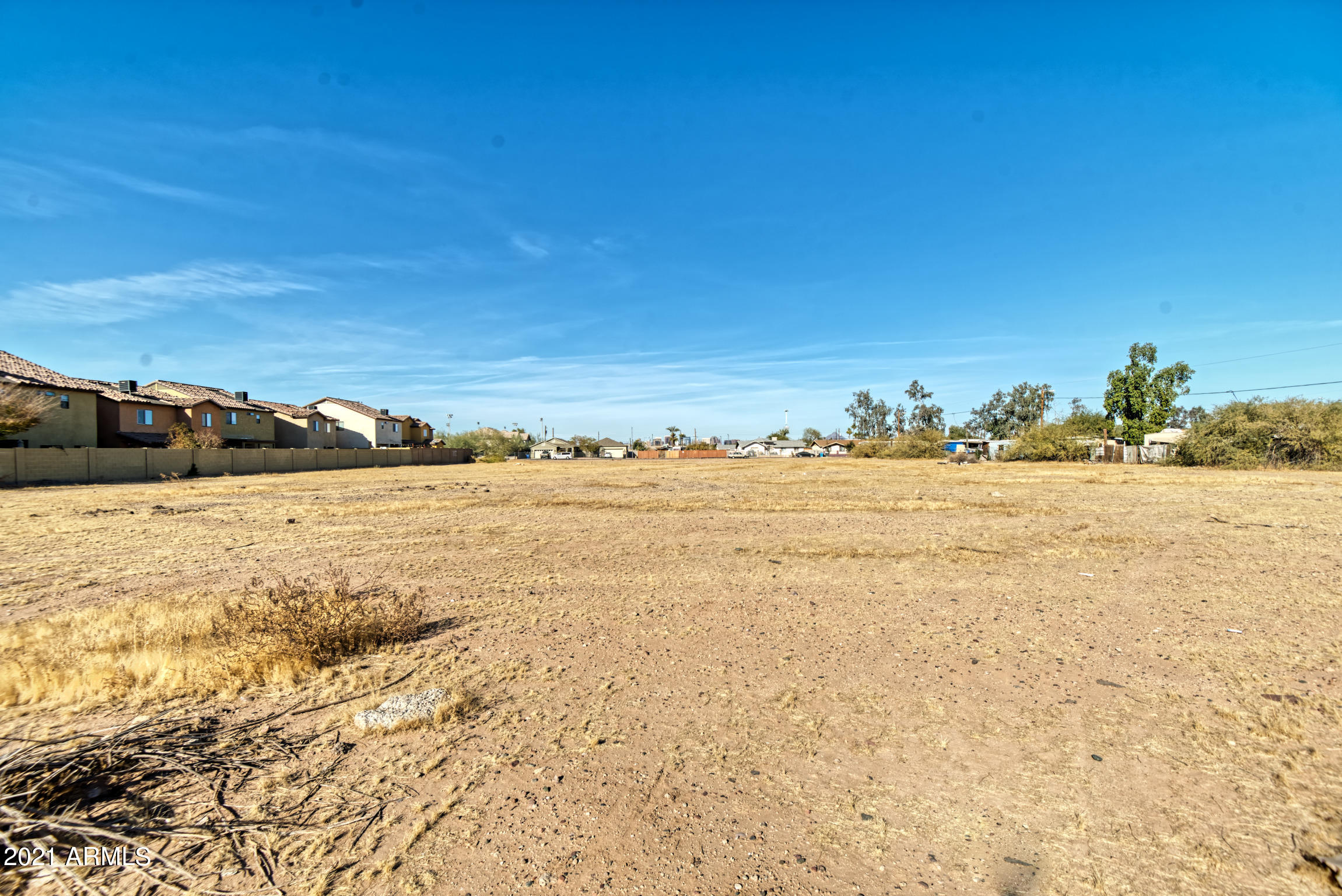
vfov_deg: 73.8
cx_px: 671
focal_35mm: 16
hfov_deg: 96.7
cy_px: 448
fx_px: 597
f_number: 8
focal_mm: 16
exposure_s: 1/250
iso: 100
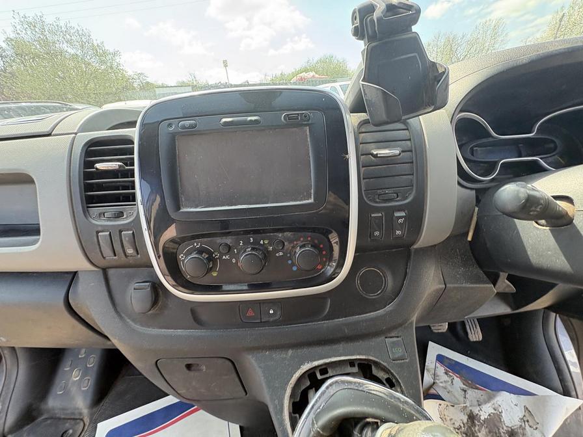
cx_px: 292
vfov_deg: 85.7
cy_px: 218
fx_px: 236
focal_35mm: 14
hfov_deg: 102.1
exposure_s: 1/99
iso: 125
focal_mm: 2.22
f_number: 2.2
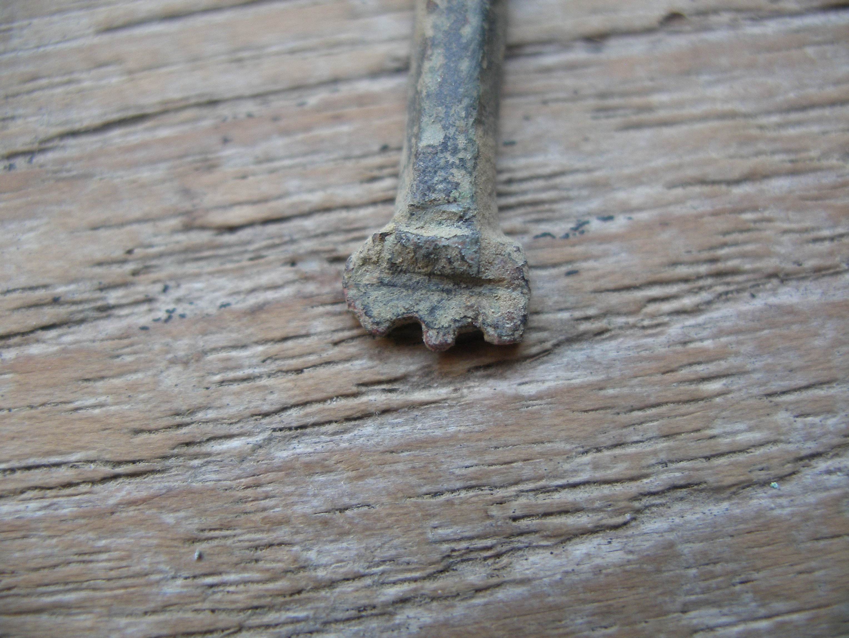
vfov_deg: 38.7
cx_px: 424
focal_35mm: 37
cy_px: 319
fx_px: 908
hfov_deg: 50.1
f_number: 2.8
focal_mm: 7.8
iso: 160
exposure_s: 1/40
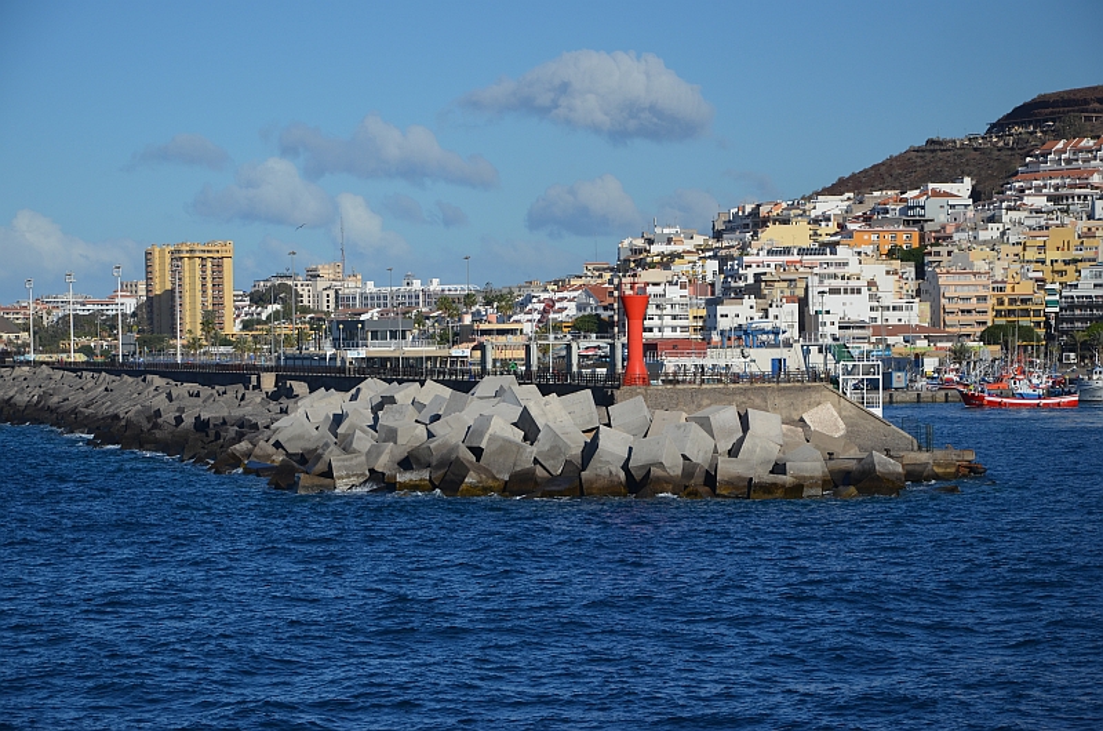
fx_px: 3211
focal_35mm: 105
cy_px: 366
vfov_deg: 13.0
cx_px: 552
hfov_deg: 19.5
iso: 200
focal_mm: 70
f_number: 6.3
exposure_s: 1/640
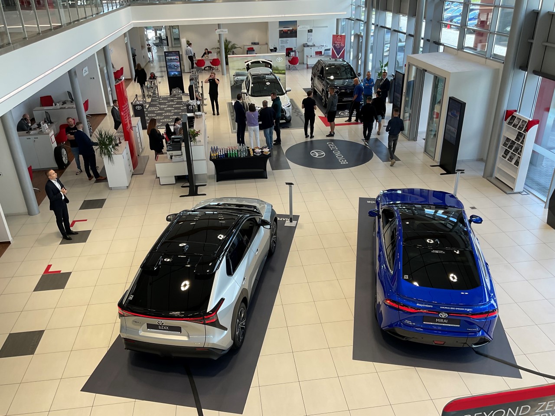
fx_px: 465
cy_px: 208
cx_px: 278
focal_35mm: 29
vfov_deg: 48.2
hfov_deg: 61.7
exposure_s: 1/100
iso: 20
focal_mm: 3
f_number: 1.8
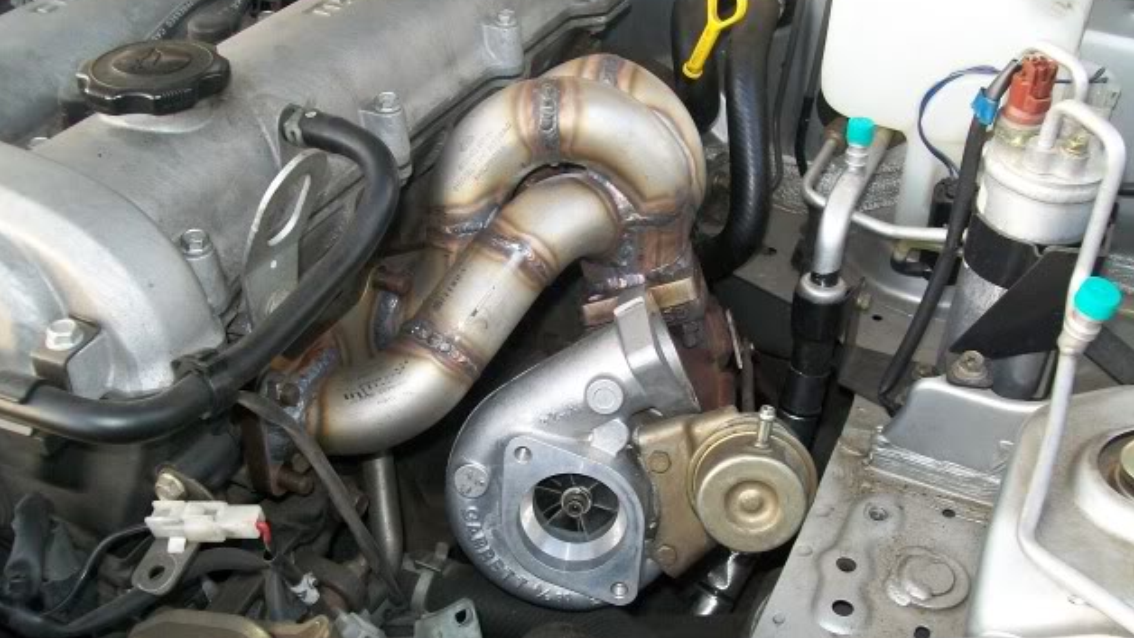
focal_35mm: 40
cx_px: 560
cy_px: 349
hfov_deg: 50.5
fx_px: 1203
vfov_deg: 29.7
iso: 160
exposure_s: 1/60
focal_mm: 6
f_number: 2.7
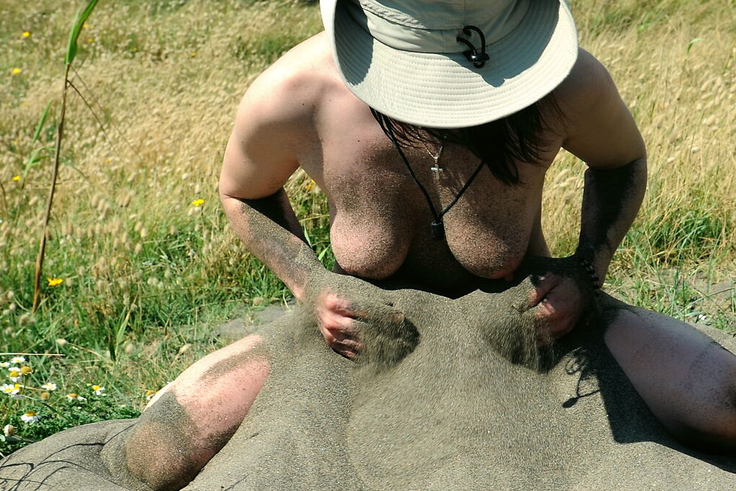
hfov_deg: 31.3
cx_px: 451
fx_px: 1308
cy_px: 247
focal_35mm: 64
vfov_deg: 21.2
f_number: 8
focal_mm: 27
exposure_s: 1/250
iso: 200
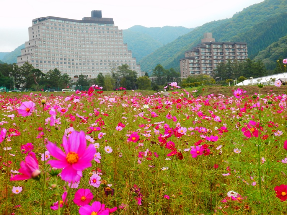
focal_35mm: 54
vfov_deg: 27.0
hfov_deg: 35.6
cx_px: 144
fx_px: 448
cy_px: 108
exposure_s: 1/160
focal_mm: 9.8
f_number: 4.1
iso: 80
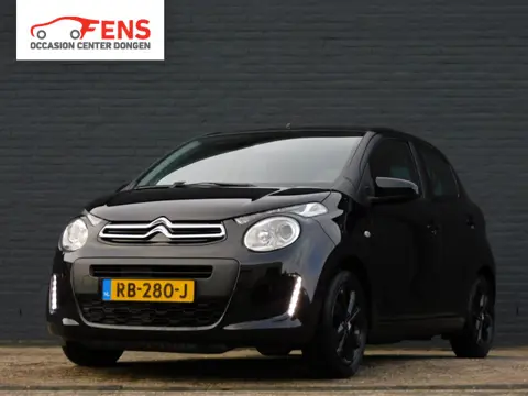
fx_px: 1449
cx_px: 264
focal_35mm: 95
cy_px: 198
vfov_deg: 15.6
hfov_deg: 20.7
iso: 125
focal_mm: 17
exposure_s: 1/80
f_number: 4.8
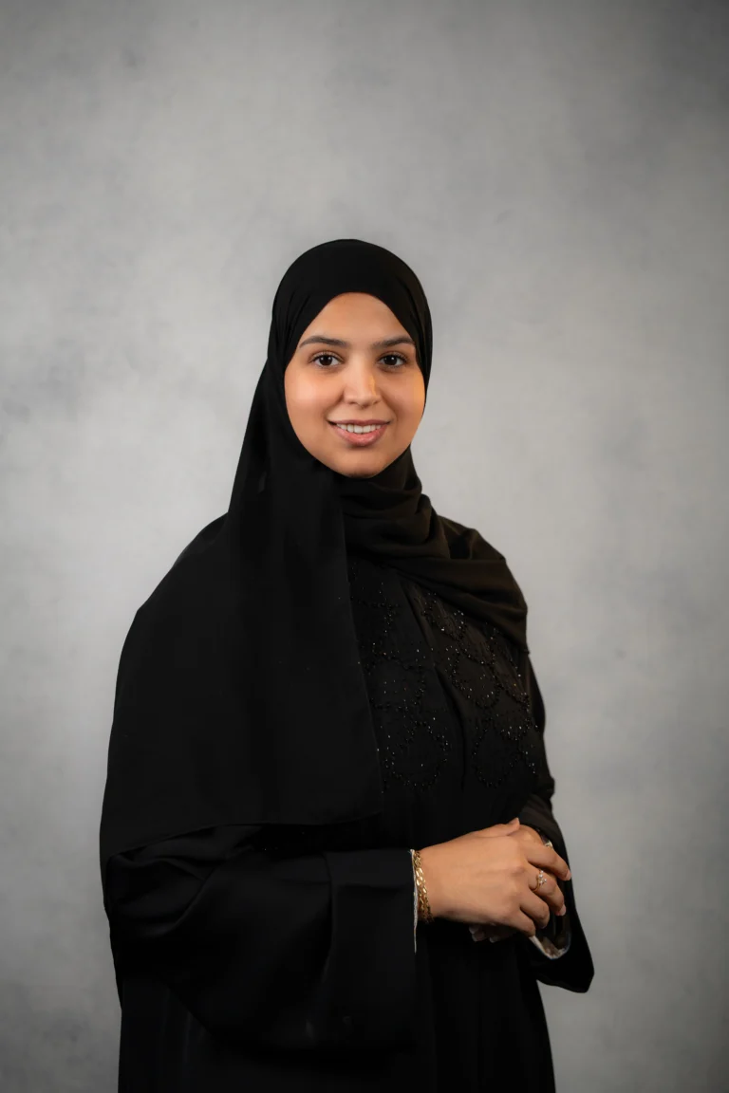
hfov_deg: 19.5
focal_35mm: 70
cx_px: 364
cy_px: 546
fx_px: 2126
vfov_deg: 28.8
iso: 320
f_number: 2.8
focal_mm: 70
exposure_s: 1/200
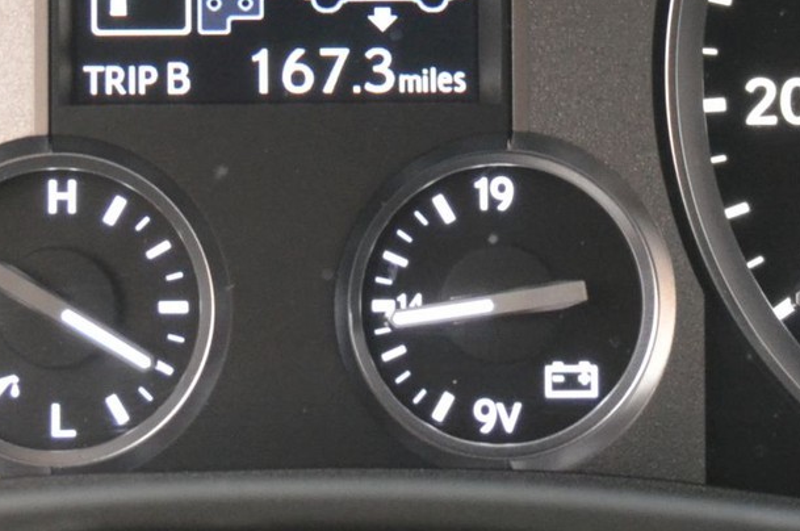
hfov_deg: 12.9
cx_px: 348
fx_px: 3550
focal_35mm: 160
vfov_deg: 8.4
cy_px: -147
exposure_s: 1/40
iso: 1600
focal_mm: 26
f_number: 4
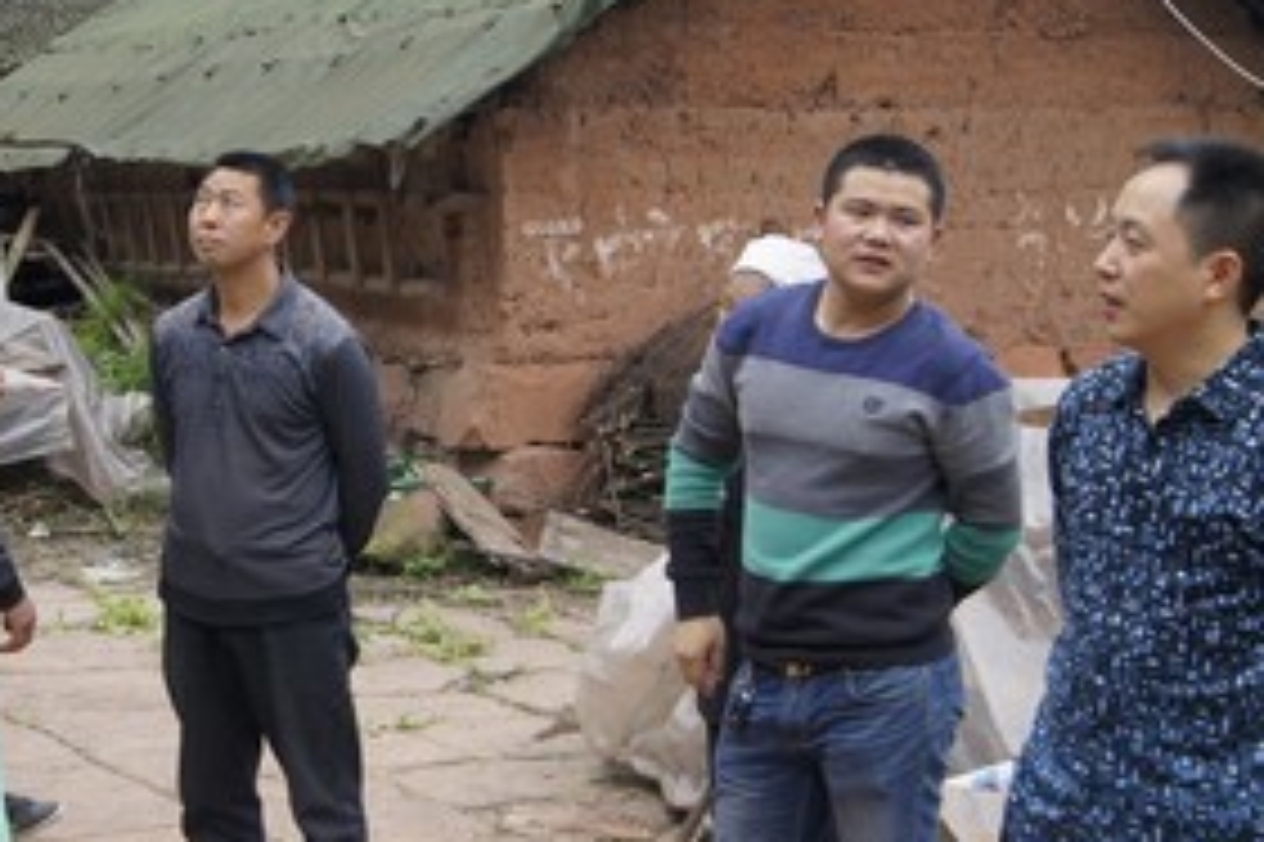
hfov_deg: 31.2
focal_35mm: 64
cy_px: 687
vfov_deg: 20.9
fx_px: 2246
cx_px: 445
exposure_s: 1/80
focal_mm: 24
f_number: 9
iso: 200
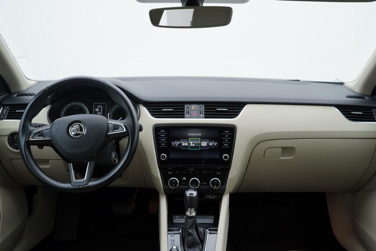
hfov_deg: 53.1
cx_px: 188
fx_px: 376
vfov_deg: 36.9
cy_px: 126
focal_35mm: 36
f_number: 3.2
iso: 125
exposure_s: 1/50
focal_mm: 24
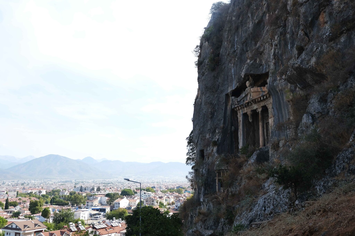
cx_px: 178
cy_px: 118
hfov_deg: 58.7
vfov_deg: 41.1
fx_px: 316
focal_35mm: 32
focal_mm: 21.4
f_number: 3.2
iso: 160
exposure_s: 1/1000
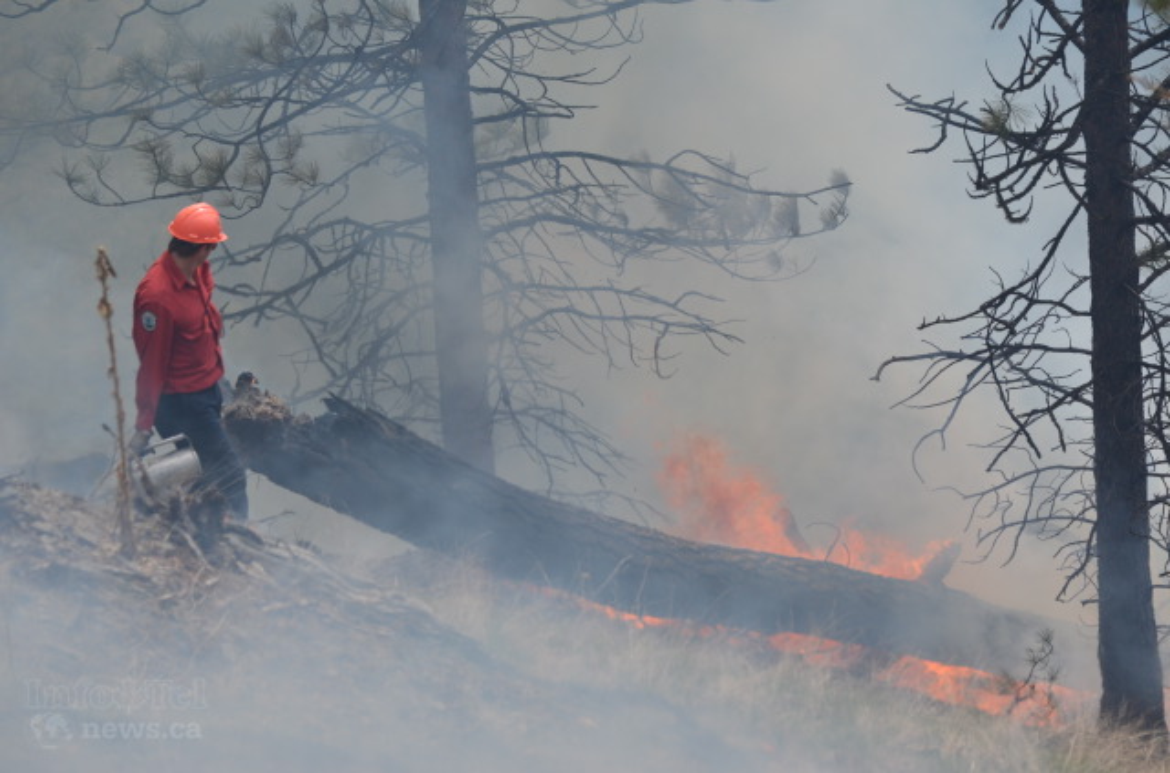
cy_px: 386
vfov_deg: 6.1
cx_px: 585
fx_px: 7293
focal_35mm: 225
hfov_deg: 9.2
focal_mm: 150
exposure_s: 1/1000
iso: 400
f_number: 8
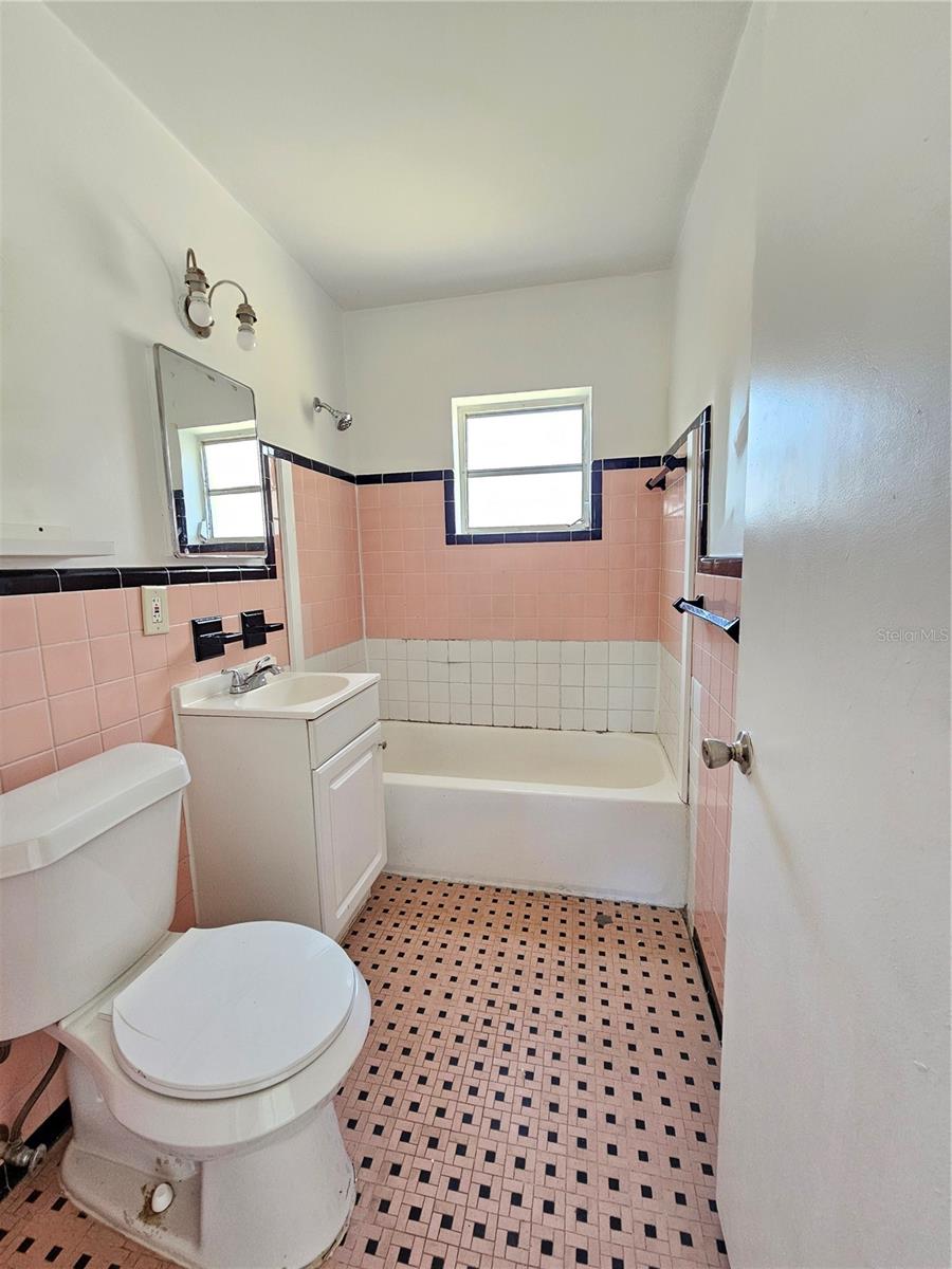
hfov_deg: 89.9
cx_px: 476
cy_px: 634
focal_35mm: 13
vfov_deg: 106.2
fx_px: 477
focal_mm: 2.2
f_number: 2.2
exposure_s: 1/60
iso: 320
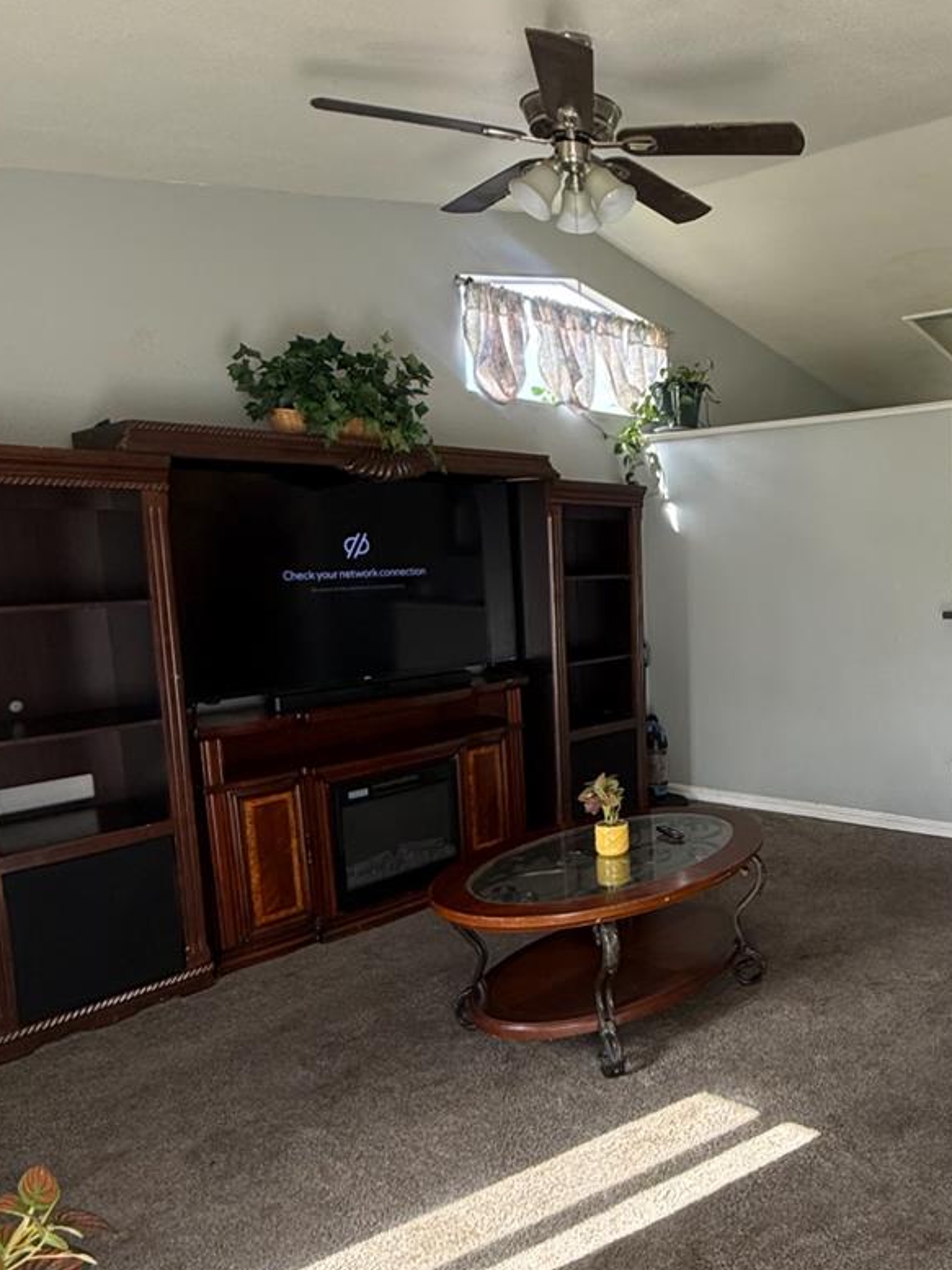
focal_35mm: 27
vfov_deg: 65.3
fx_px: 991
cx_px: 817
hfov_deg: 47.3
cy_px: 677
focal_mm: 2.22
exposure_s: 1/99
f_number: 2.2
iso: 100
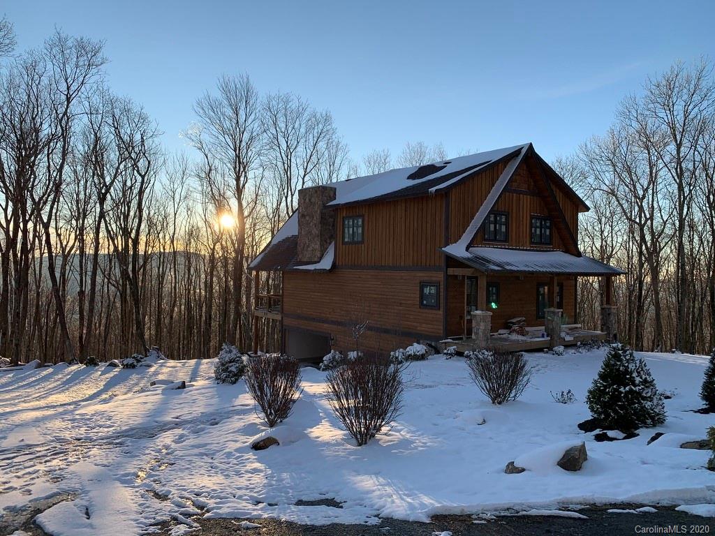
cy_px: 268
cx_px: 358
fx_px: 537
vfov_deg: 53.1
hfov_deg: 67.3
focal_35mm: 26
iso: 25
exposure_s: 1/1100
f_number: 1.8
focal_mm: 4.25
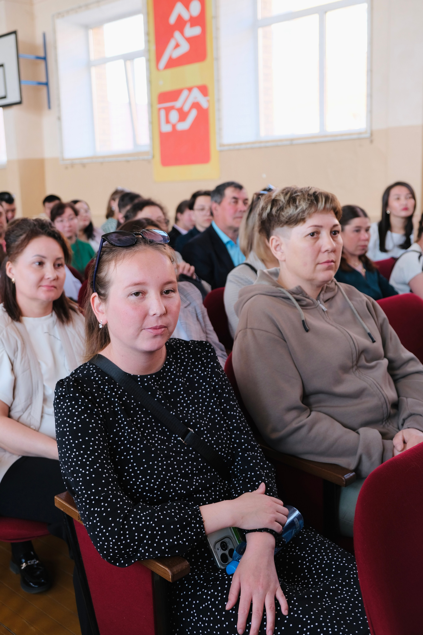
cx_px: 212
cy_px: 318
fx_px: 705
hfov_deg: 33.4
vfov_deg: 48.5
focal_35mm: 40
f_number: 3.2
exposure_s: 1/105
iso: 320
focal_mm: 26.5
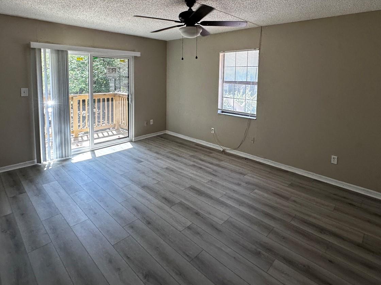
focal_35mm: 20
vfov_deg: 64.0
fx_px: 220
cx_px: 201
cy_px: 91
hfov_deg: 81.7
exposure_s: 1/99
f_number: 2.2
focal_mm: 2.22
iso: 64
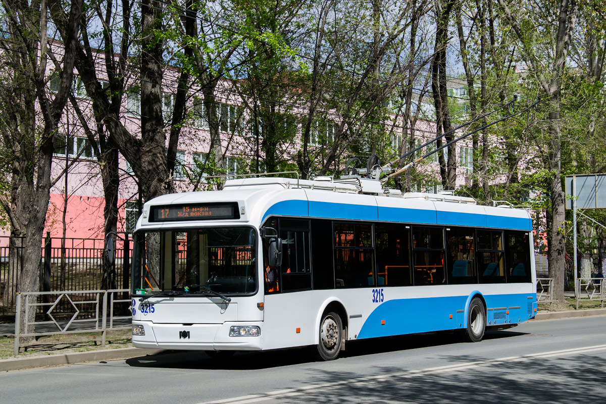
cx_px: 303
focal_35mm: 68
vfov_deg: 20.2
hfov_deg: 29.9
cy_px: 202
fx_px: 1136
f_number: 8
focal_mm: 45
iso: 400
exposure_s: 1/800
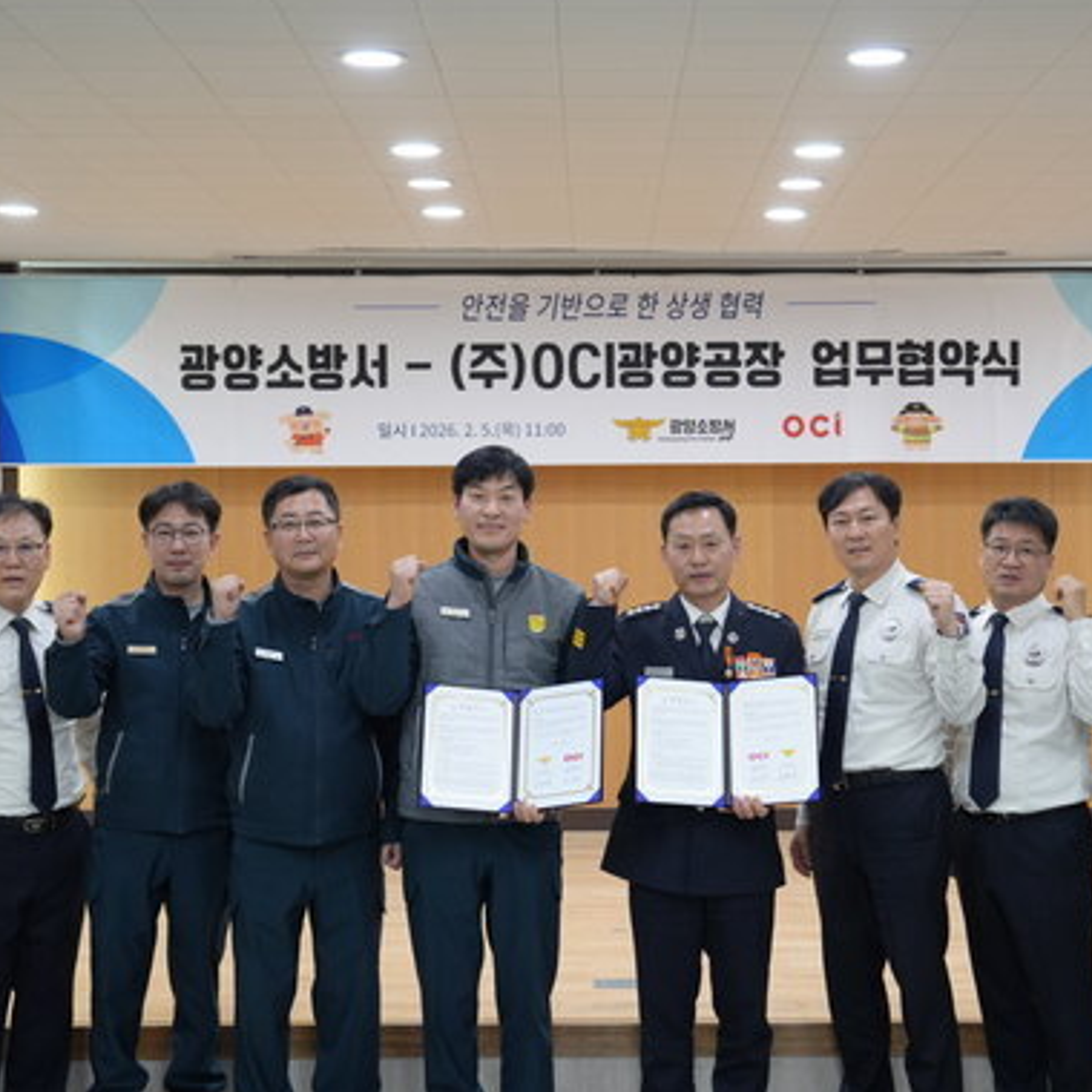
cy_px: 491
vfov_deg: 29.1
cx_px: 598
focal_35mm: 59
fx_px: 2106
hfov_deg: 29.1
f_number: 4
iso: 1000
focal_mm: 42
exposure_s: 1/160
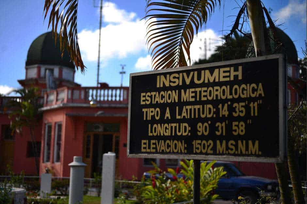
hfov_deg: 23.9
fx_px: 725
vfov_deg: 16.1
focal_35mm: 85
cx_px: 154
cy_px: 102
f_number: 1.4
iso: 50
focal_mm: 85
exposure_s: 1/1000
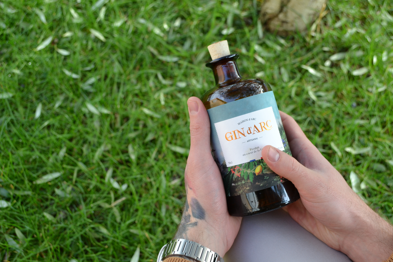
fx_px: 491
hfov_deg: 43.6
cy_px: 131
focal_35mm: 45
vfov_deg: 29.9
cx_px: 196
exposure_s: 1/125
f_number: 5.6
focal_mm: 30
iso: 400
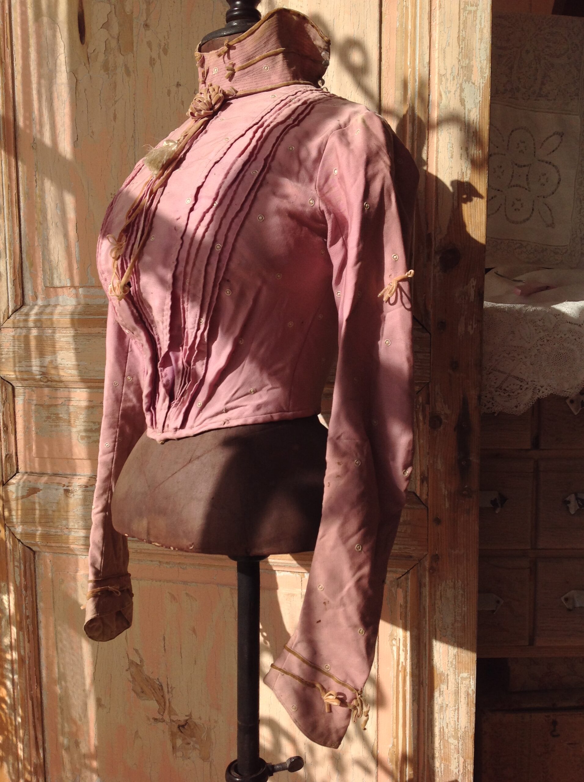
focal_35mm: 35
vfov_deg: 52.7
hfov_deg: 40.6
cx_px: 292
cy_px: 391
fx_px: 789
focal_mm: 4.28
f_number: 2.4
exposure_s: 1/1513
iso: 50
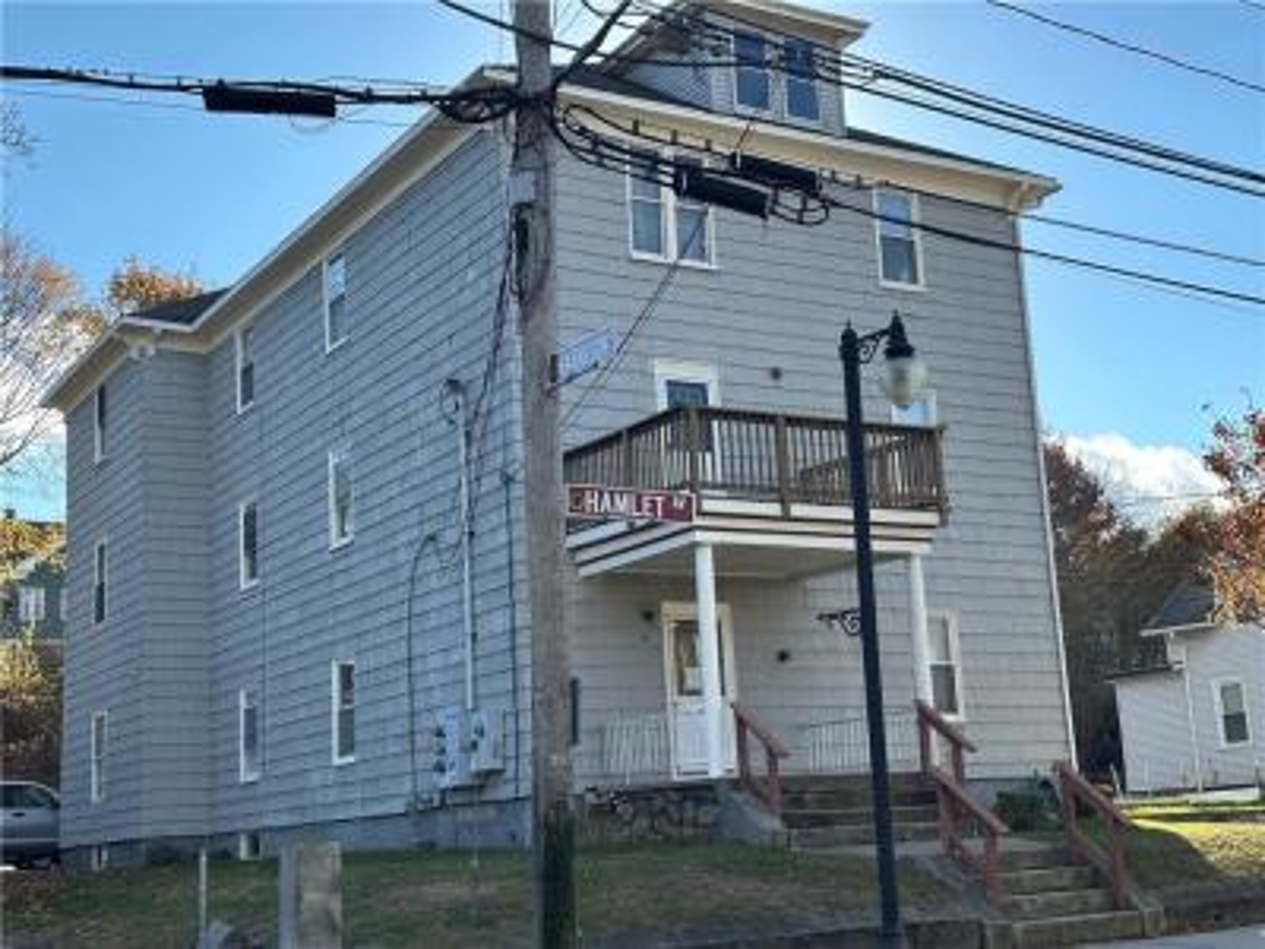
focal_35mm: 48
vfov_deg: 30.3
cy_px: 474
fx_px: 1754
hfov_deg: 39.7
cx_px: 632
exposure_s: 1/1565
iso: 64
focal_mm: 6.86
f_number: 1.78
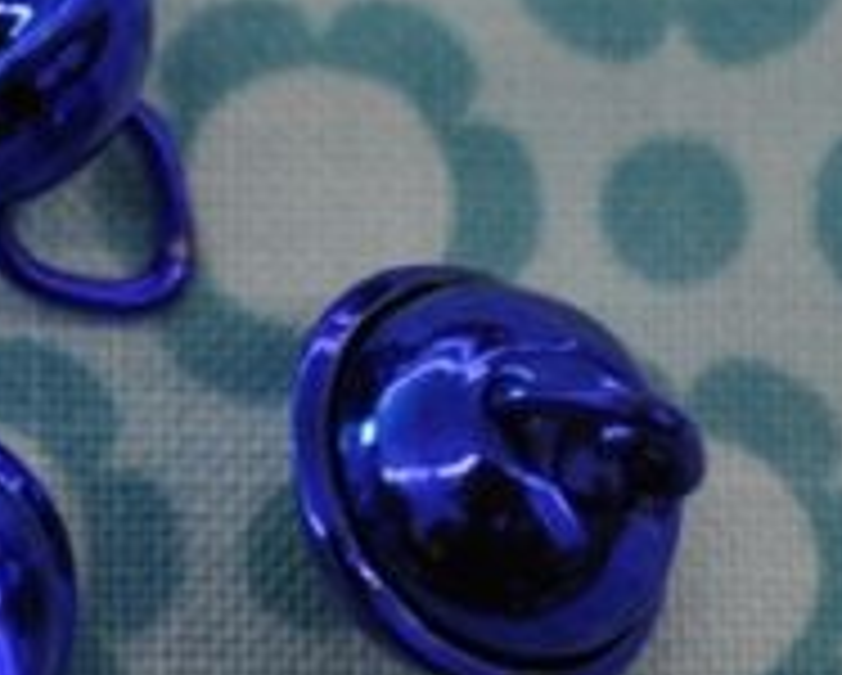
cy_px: 178
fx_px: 5987
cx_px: 360
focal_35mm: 240
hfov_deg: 8.0
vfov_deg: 6.5
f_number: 5.3
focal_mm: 40
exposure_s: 1/80
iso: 400
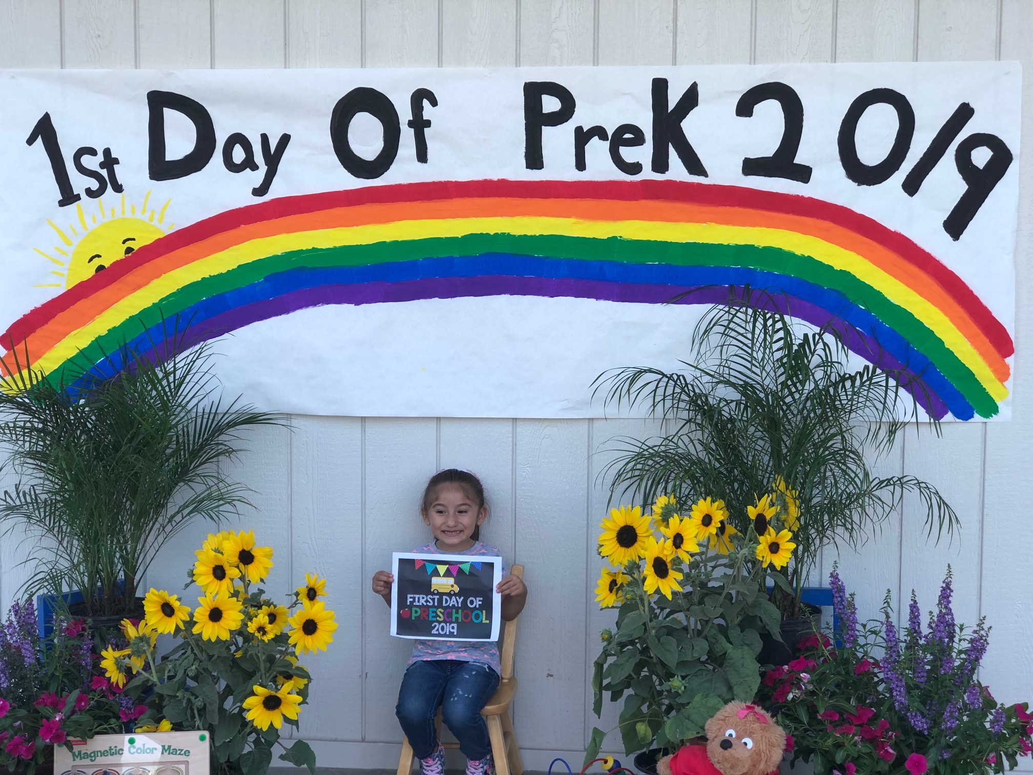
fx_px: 1701
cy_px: 388
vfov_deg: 25.7
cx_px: 516
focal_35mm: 57
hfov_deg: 33.8
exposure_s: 1/120
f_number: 2.8
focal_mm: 6.6
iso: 32
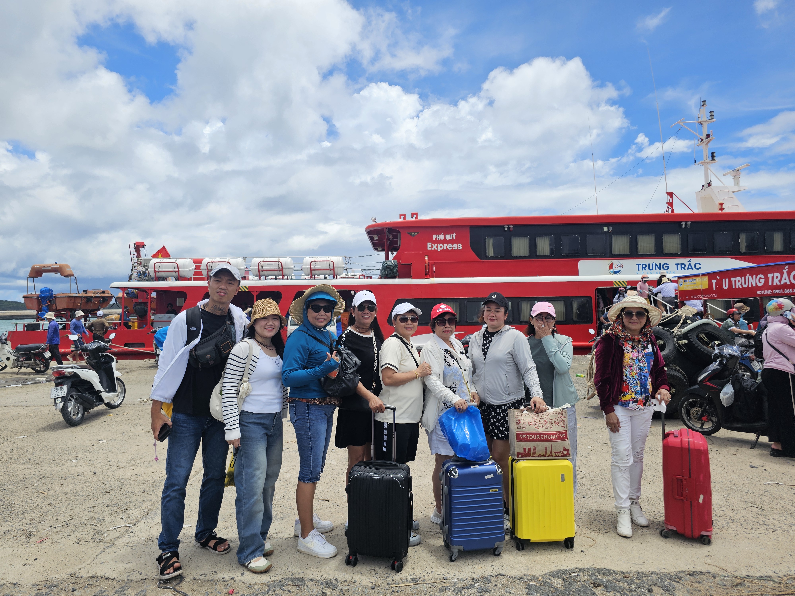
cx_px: 398
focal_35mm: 23
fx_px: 528
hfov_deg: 73.9
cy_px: 298
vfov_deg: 58.9
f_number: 1.7
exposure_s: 1/929
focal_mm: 6.3
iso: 10
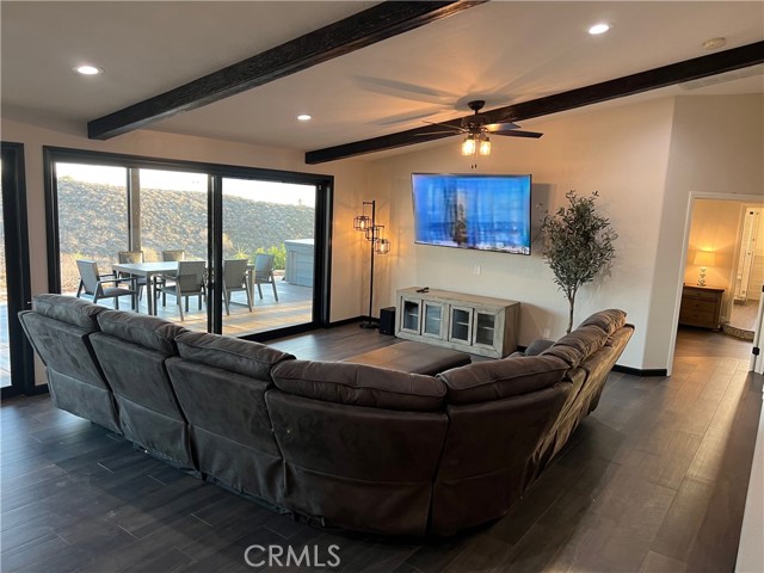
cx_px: 382
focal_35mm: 26
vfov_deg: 53.1
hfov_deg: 67.3
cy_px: 286
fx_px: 574
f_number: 1.5
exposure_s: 1/60
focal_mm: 5.7
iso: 100
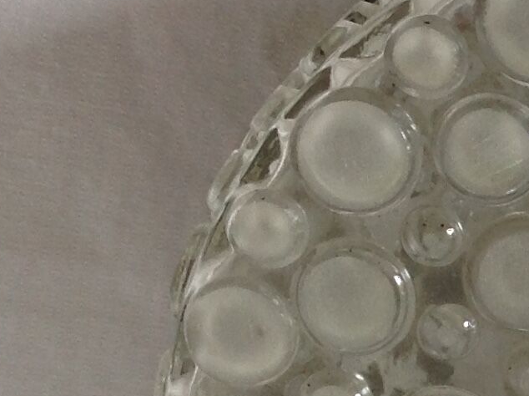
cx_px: 788
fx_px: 2183
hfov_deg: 13.1
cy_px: 469
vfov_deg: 10.2
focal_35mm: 143
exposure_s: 1/15
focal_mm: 4.28
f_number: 2.4
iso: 50
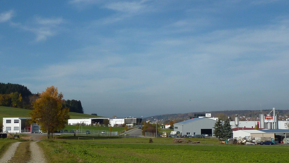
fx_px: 490
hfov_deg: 32.8
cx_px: 144
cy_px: 64
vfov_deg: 18.8
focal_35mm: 64
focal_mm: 5.3
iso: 80
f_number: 5.6
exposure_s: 1/800
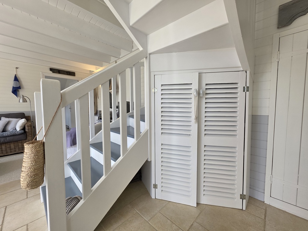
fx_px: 116
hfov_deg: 106.2
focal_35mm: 13
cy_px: 116
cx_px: 154
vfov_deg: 89.9
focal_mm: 2.2
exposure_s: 1/100
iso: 64
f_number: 1.9
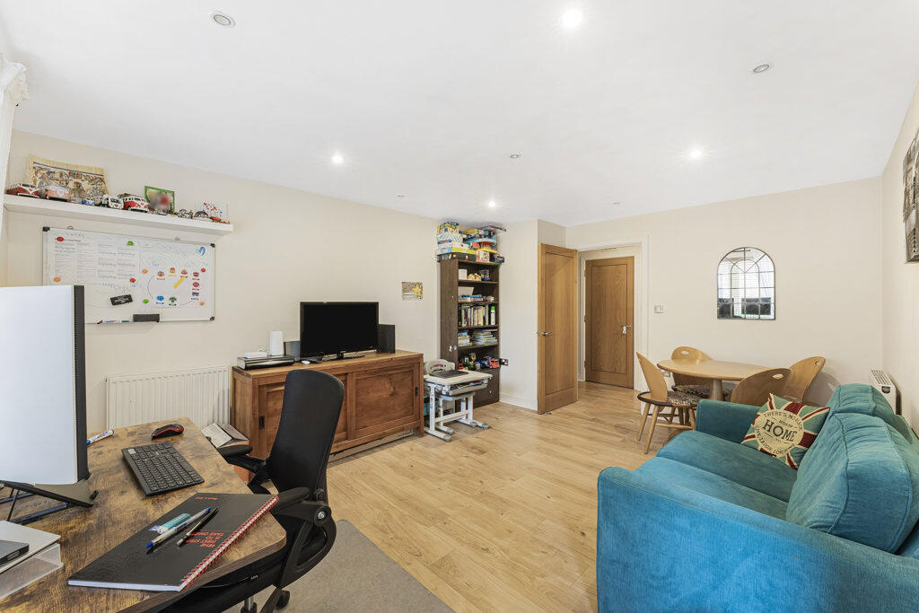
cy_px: 306
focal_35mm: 14
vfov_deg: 81.2
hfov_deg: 104.2
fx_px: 357
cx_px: 460
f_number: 14
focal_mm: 14
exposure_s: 1.6
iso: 160
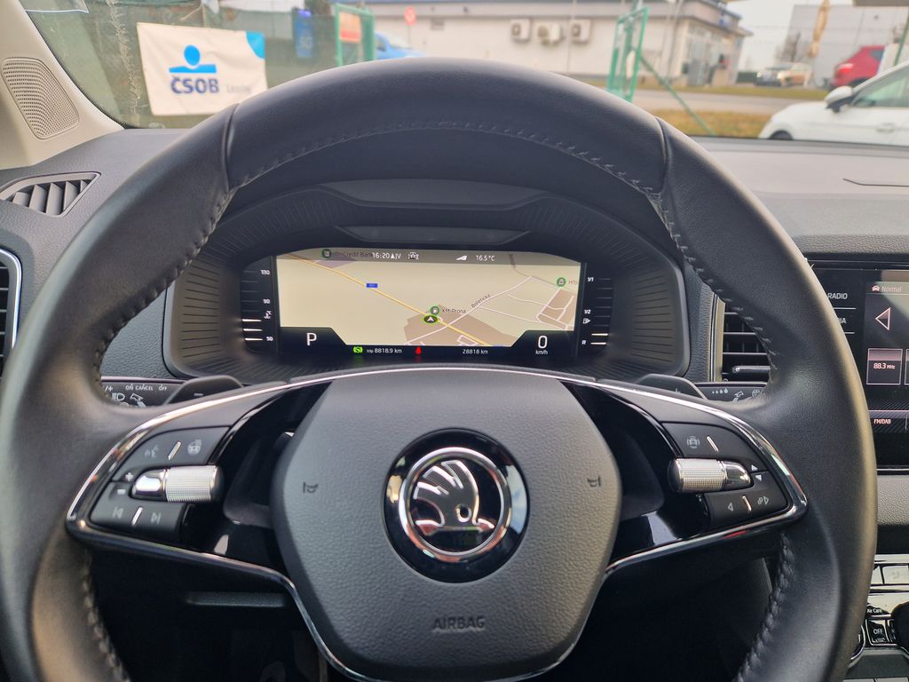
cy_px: 341
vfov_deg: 58.9
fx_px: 604
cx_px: 454
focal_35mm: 23
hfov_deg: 73.9
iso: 50
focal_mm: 5.4
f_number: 1.8
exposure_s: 1/56
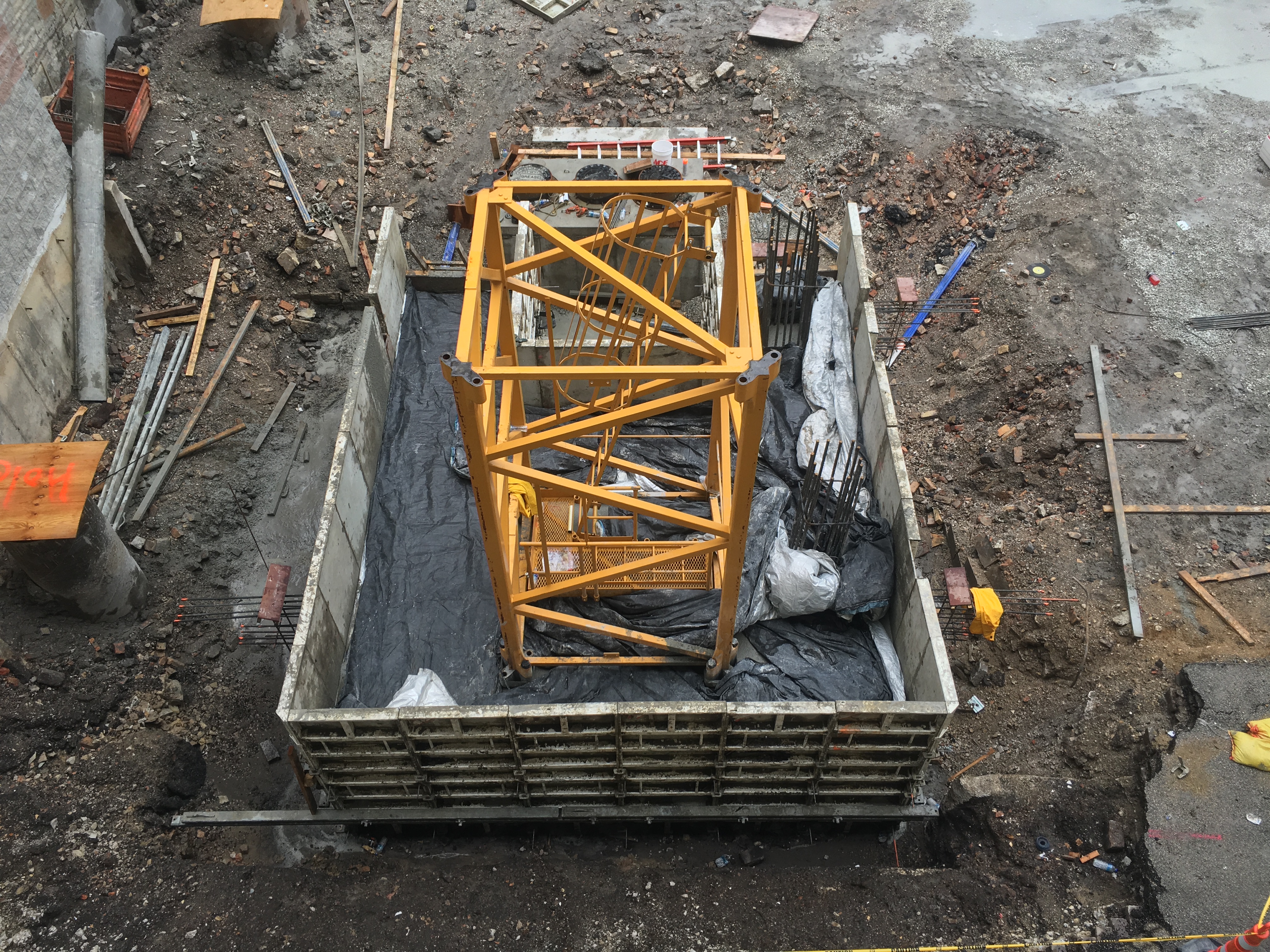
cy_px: 476
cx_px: 635
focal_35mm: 29
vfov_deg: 48.2
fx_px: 1064
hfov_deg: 61.7
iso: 25
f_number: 2.2
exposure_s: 1/293
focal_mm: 4.15
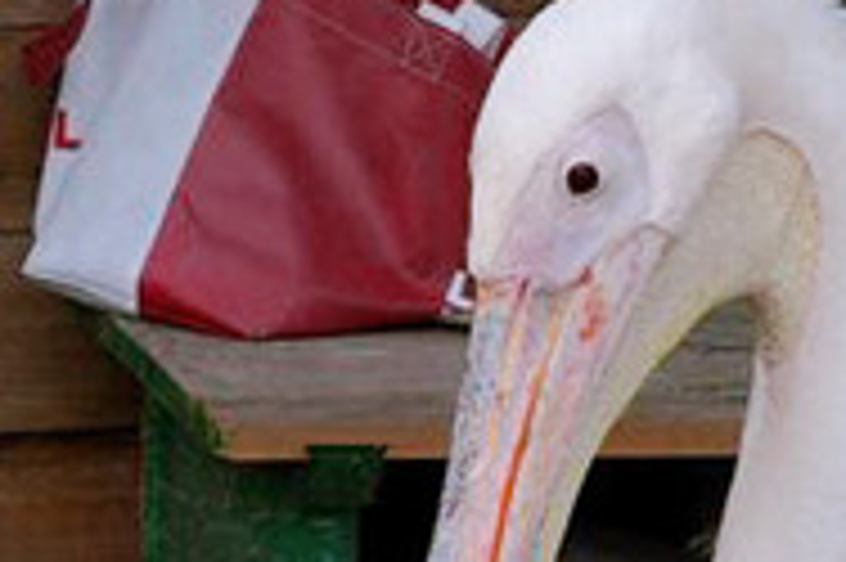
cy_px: 1061
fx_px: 5212
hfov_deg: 9.1
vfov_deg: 6.0
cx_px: 1148
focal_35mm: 222
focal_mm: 49
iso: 320
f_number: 8
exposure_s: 1/640
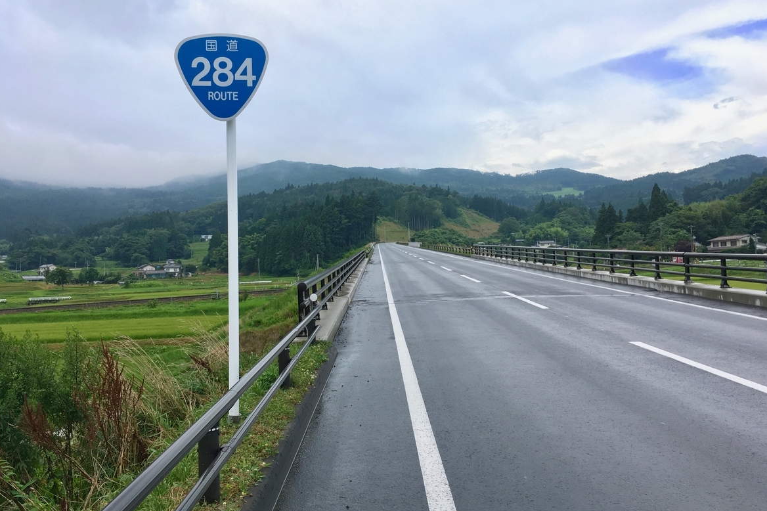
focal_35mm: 31
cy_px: 248
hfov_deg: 60.3
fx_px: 660
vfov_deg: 42.3
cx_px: 389
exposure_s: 1/466
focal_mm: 4.15
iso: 25
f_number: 2.2
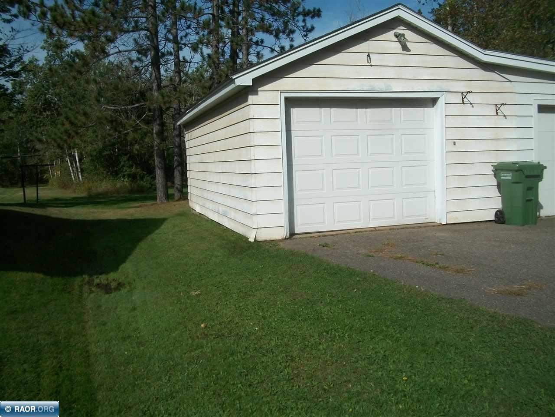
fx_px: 513
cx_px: 278
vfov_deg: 44.2
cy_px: 208
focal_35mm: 32
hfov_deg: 56.8
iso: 80
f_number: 5.5
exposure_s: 1/800
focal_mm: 5.7
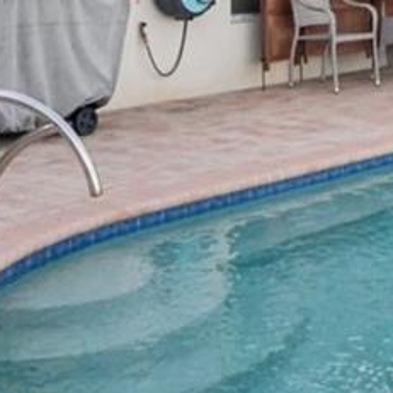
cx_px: 439
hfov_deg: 17.8
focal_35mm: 94
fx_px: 1207
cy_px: -73
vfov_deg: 17.6
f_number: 8
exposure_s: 1/200
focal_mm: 16
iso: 400
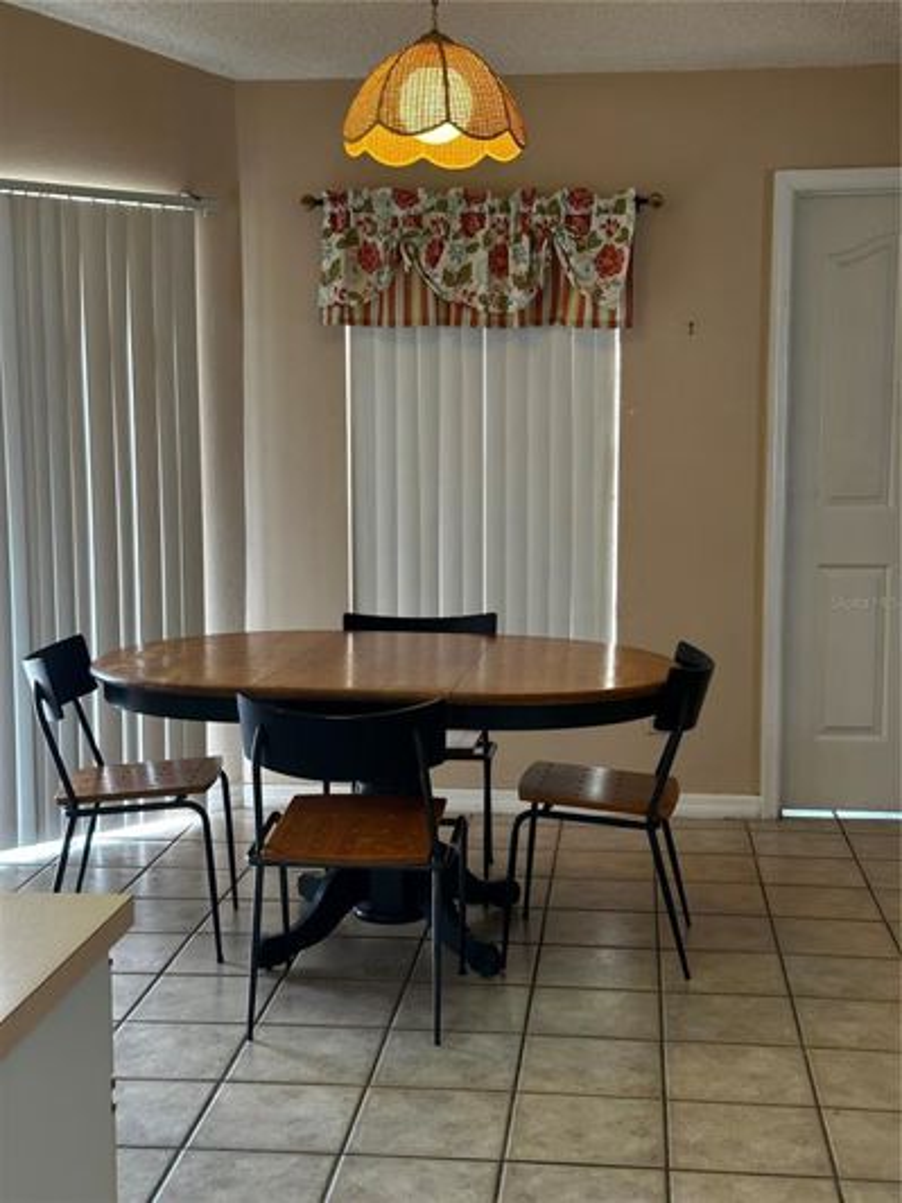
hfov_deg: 30.3
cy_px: 602
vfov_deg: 39.7
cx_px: 451
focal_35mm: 48
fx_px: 1668
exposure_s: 1/60
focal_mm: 6.86
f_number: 1.78
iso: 100
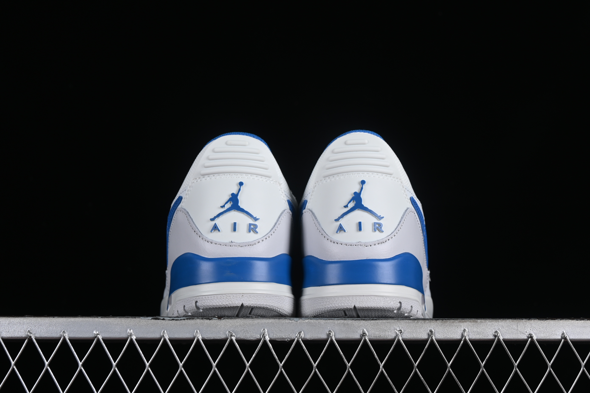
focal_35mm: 75
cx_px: 295
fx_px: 1229
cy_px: 196
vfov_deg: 18.2
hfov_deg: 27.0
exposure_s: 1/100
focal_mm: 50
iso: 160
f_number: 8
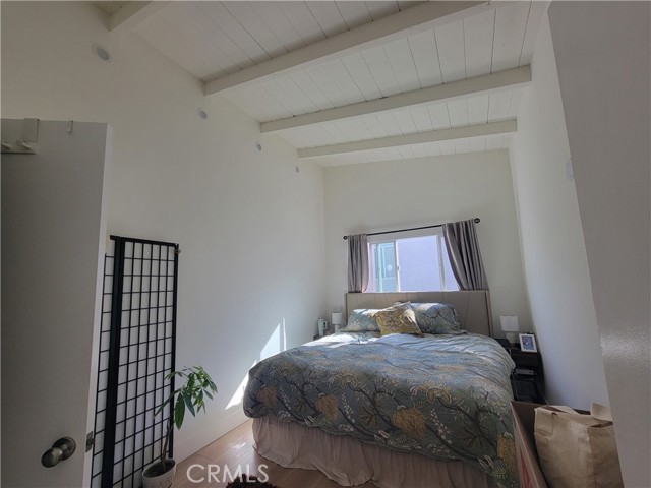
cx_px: 326
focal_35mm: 13
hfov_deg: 106.2
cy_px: 244
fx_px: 244
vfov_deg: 89.9
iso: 100
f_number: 2.2
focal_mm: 2.2
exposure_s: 1/120
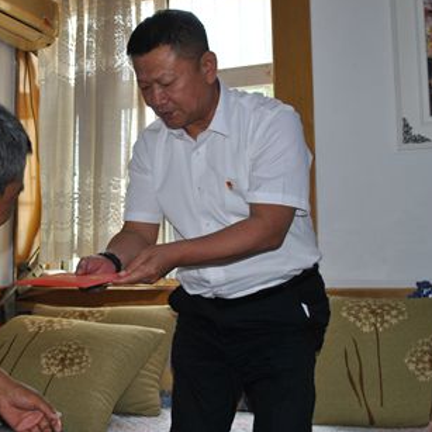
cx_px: 104
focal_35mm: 54
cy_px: 198
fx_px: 762
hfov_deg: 31.0
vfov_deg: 31.6
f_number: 4.2
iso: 200
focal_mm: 26
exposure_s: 1/60
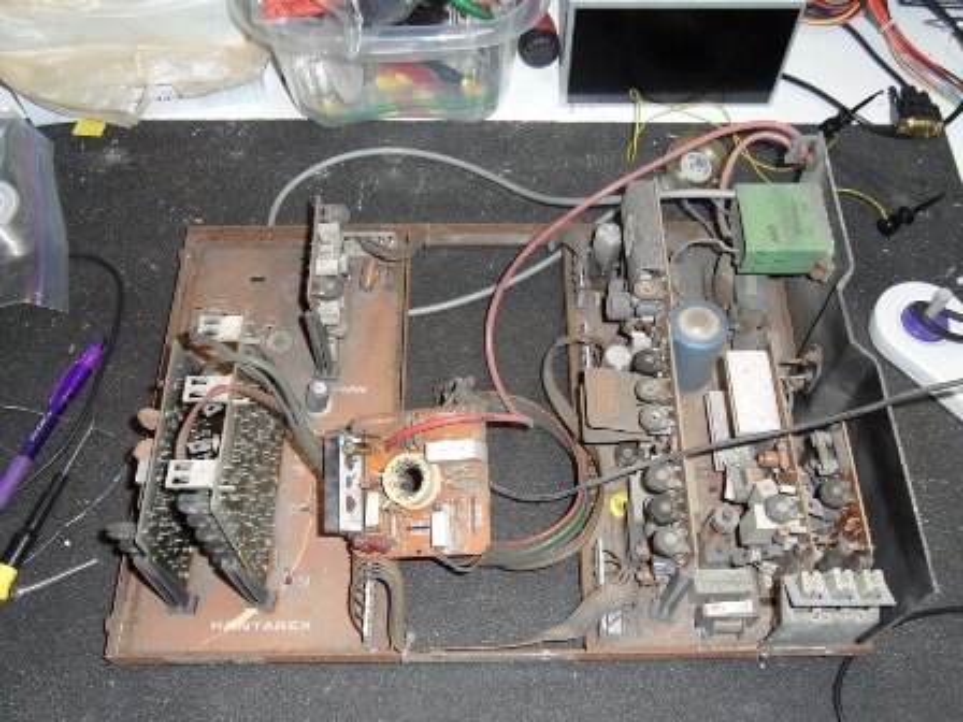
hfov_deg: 54.0
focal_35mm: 34
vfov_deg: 41.8
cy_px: 361
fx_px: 946
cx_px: 482
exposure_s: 1/45
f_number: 3.6
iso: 200
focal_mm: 6
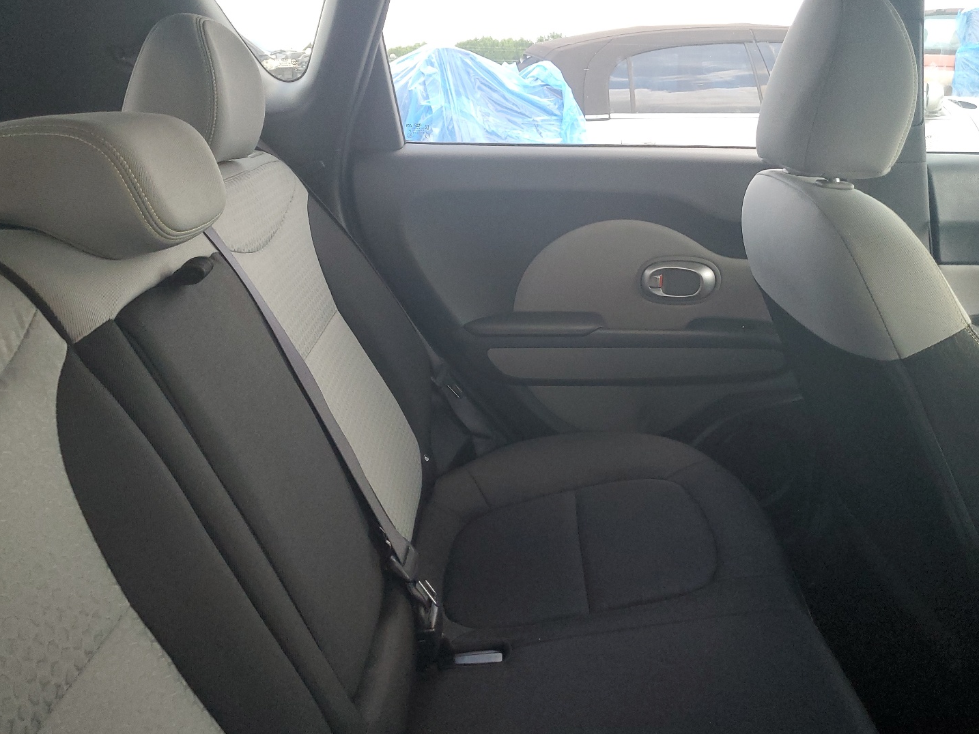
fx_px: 820
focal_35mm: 29
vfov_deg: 48.2
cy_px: 339
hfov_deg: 61.6
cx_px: 532
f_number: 1.5
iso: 152
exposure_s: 1/60.2
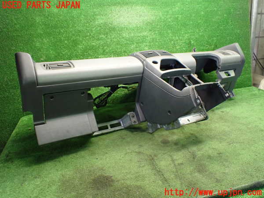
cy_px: 99
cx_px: 132
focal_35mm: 30
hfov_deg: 60.0
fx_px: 229
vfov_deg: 46.8
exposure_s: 1/60
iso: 800
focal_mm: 5.4
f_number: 2.3
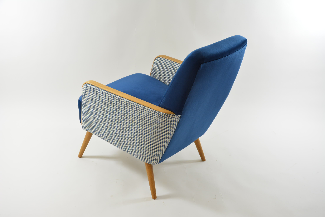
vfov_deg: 34.3
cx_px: 162
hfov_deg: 49.5
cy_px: 108
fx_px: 352
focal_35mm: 39
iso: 500
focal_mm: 26
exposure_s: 1/60
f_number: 5.6
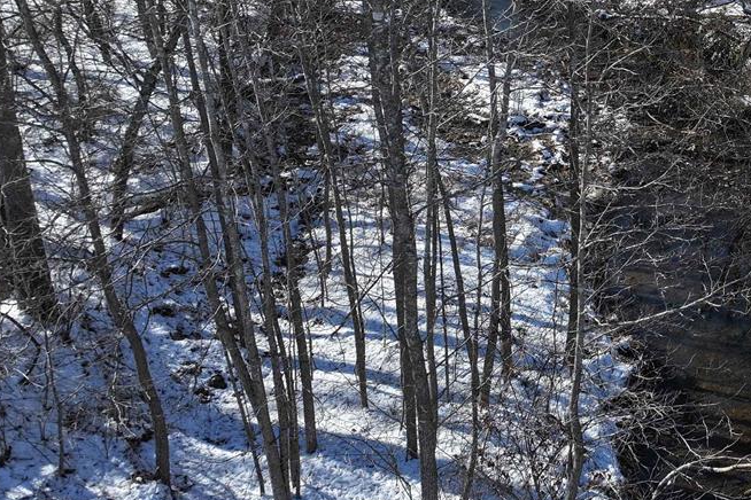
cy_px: 192
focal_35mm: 61
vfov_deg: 22.2
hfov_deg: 30.7
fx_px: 1272
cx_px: 740
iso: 100
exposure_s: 1/1250
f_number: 2.8
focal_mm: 12.29
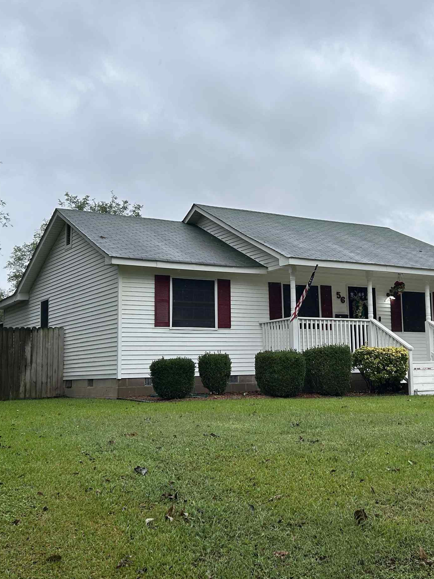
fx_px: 719
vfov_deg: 43.8
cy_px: 271
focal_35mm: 43
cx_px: 265
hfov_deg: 33.5
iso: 50
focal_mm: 5.7
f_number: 1.5
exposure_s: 1/1009
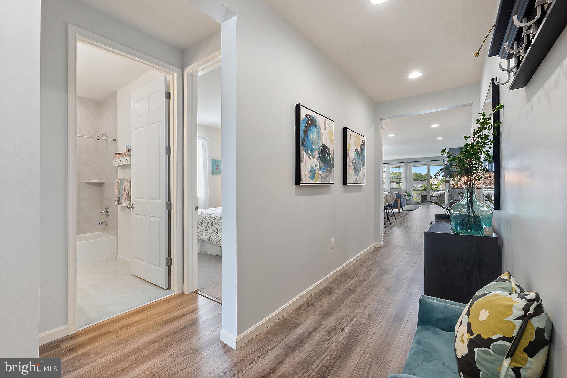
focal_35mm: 15
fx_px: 236
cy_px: 189
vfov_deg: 77.3
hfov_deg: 100.4
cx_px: 284
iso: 400
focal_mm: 10
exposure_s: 1
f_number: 10
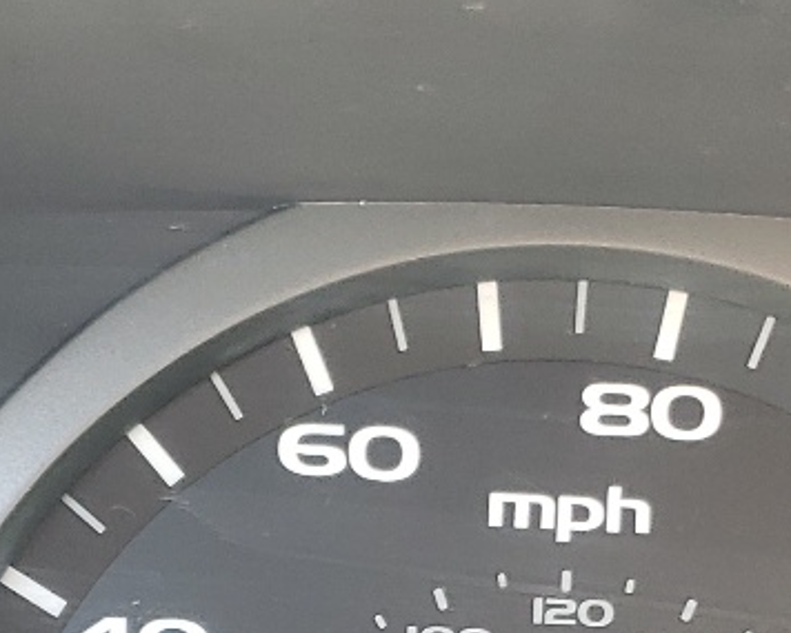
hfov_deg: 16.8
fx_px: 2670
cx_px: 491
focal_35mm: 114
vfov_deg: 13.1
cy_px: 824
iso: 90
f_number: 1.5
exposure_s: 1/60.2
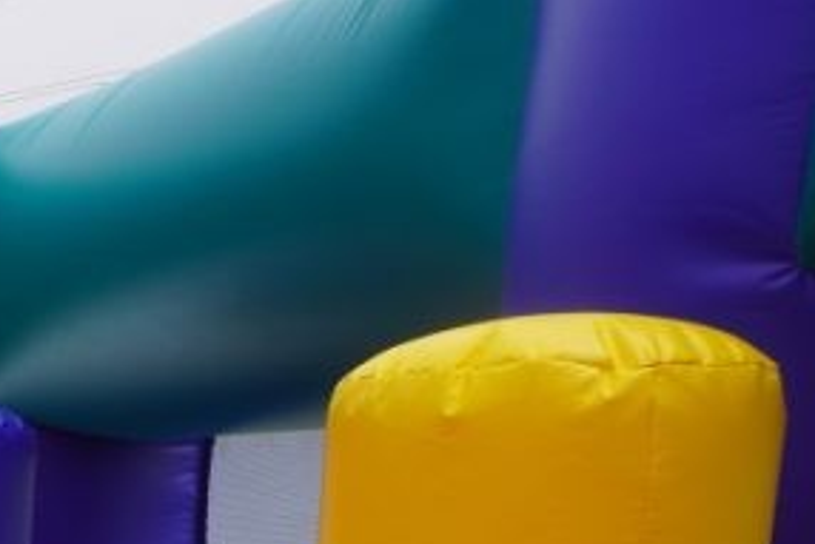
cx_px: -638
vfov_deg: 14.4
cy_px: 921
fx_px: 1948
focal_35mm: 86
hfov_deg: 18.6
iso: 100
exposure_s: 1/160
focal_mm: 16
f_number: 10
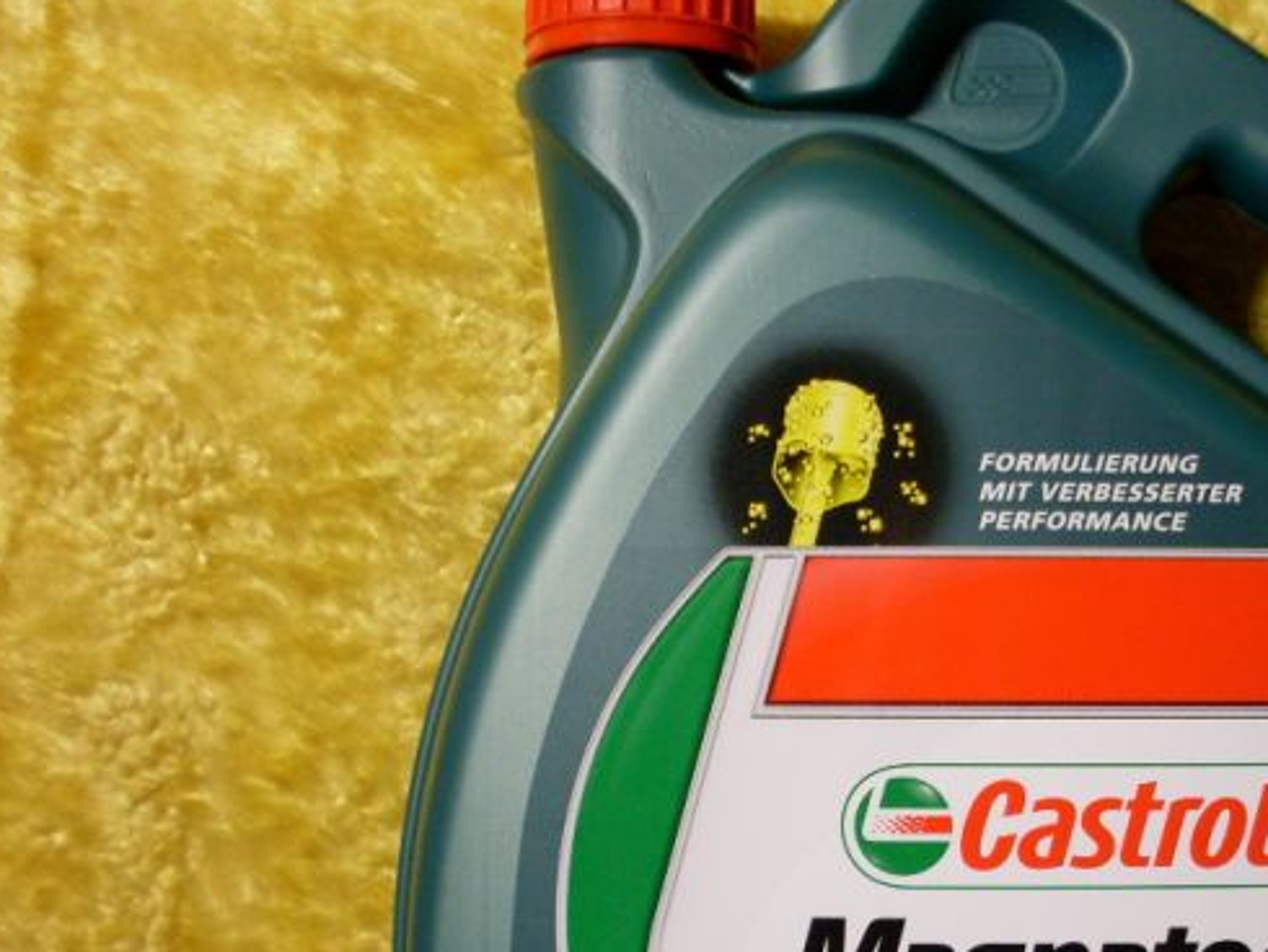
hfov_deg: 30.5
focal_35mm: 62
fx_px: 2272
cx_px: 999
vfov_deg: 23.4
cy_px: 719
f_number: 2.8
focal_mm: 6.3
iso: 200
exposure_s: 1/15
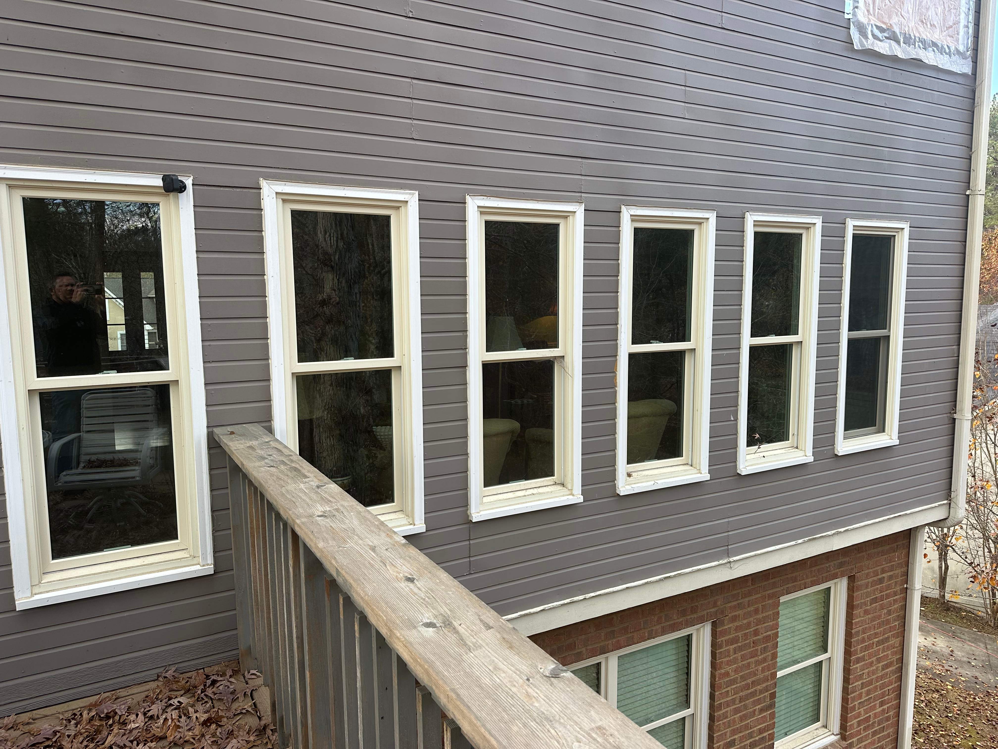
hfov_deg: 71.6
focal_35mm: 24
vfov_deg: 56.8
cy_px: 374
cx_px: 499
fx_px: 692
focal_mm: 6.86
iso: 80
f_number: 1.78
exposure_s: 1/406
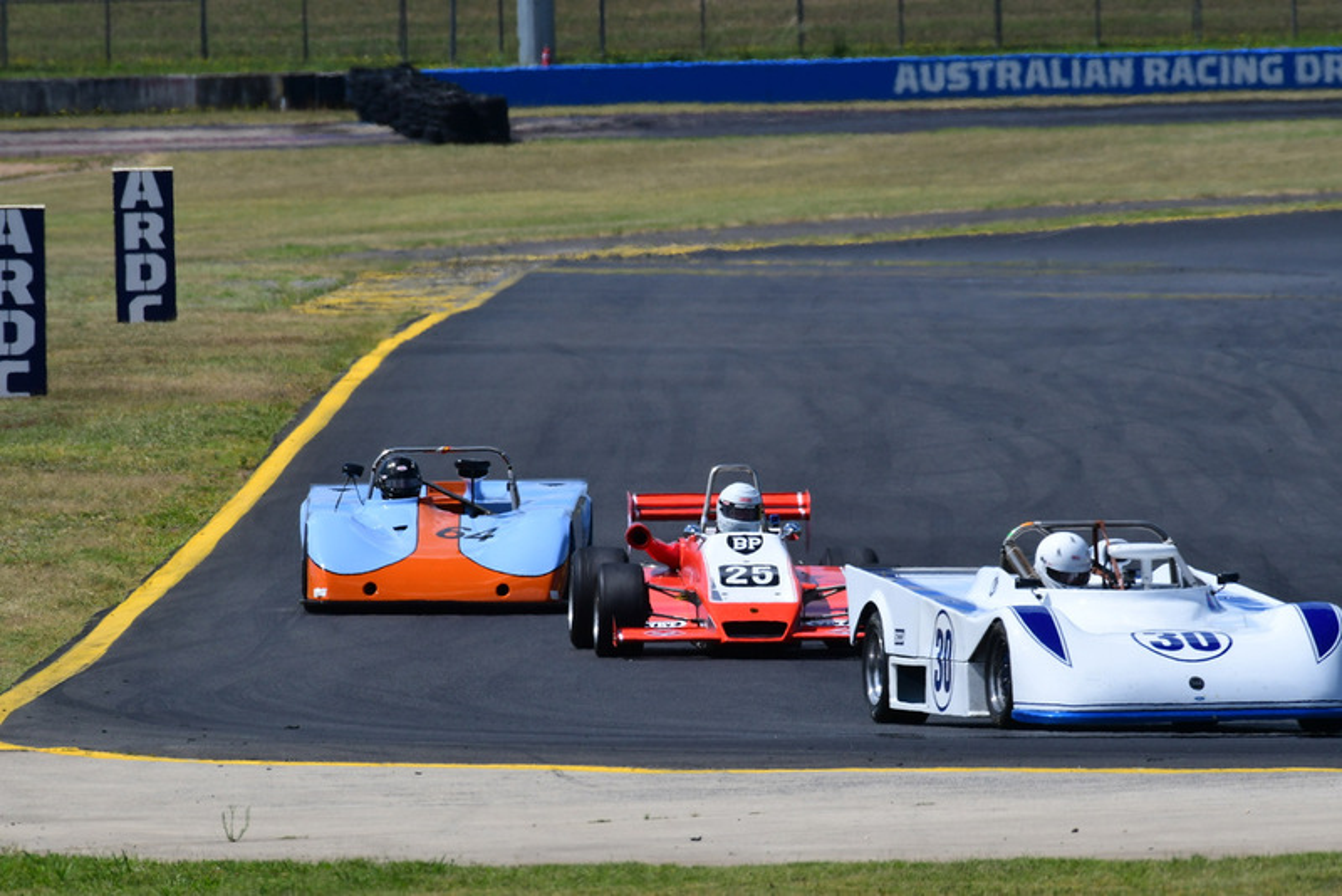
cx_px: 671
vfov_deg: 1.8
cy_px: 448
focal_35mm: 750
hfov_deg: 2.7
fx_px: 27967
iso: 320
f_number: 13
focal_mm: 500
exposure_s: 1/640
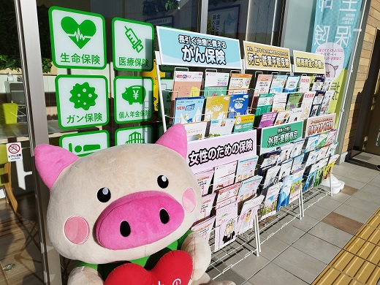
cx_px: 190
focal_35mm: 24
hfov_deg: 71.6
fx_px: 263
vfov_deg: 56.8
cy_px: 142
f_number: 1.89
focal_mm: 5.89
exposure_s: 1/1910
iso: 50
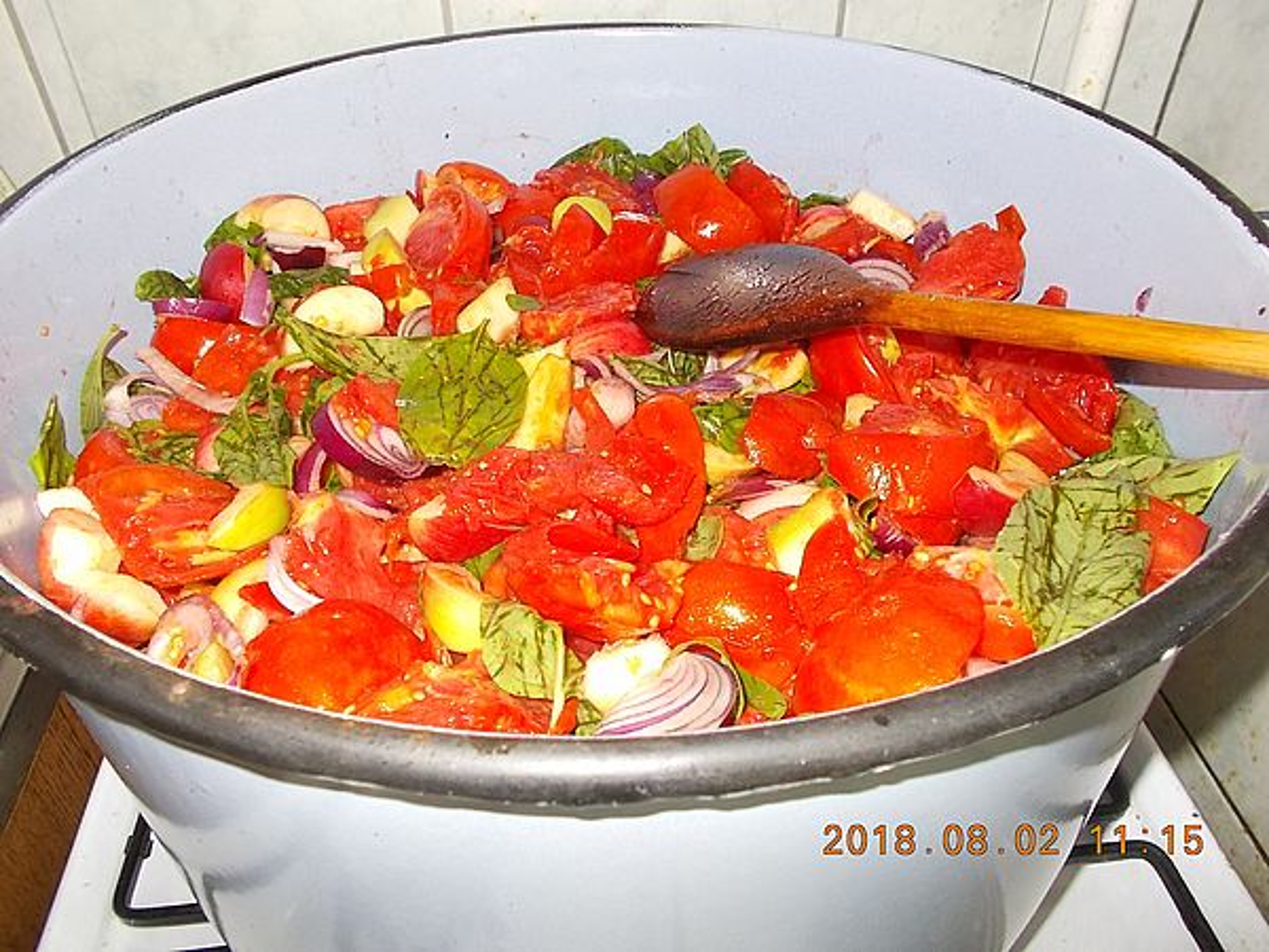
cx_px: 634
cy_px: 476
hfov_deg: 67.3
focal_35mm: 26
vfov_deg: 53.1
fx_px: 953
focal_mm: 4.6
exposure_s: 1/25
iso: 200
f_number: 3.2
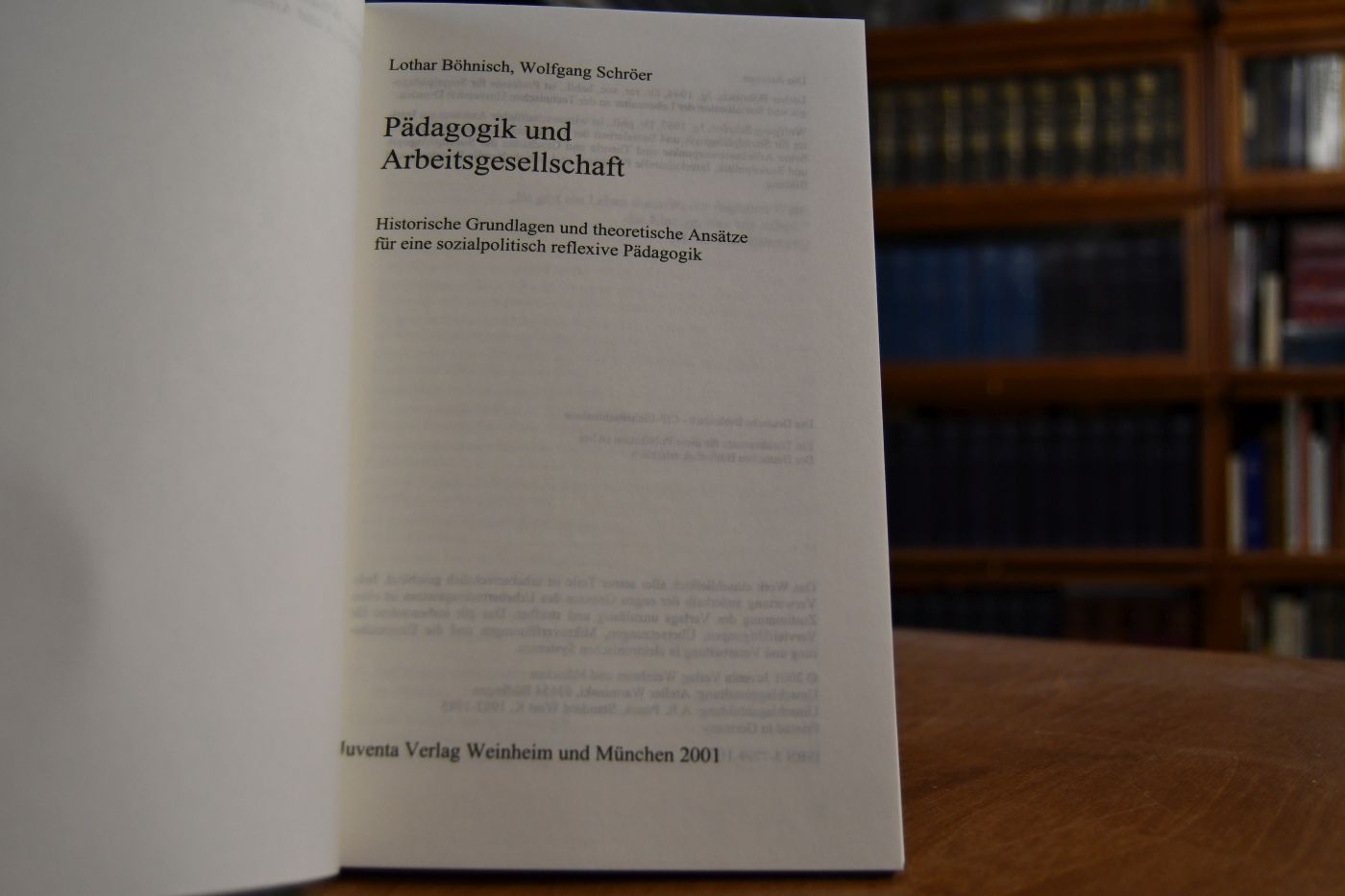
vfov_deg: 36.9
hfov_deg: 53.1
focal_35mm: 36
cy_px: 448
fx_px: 1345
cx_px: 672
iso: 800
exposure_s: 1/250
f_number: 3.8
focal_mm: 24
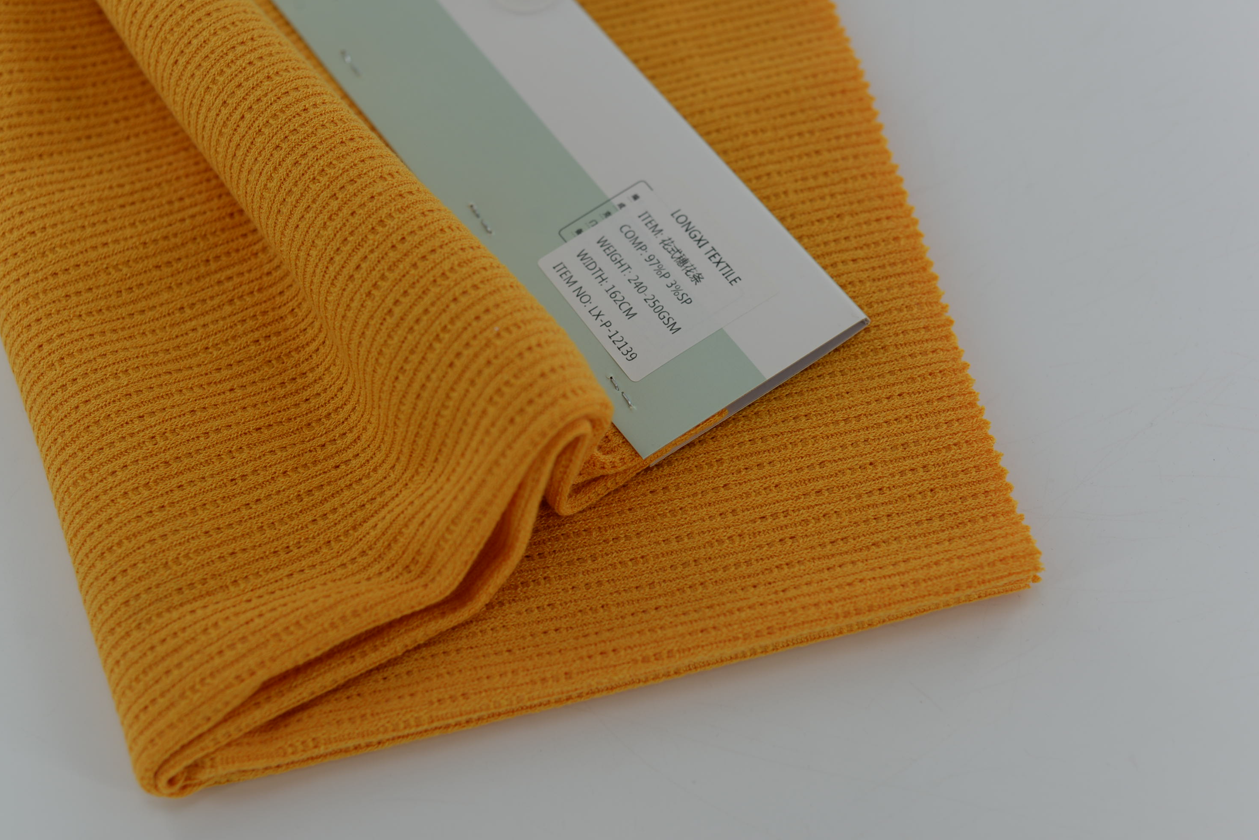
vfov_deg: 26.5
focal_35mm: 51
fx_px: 1784
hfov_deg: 38.9
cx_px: 625
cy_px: 415
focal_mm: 50
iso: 100
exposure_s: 1/320
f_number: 3.5
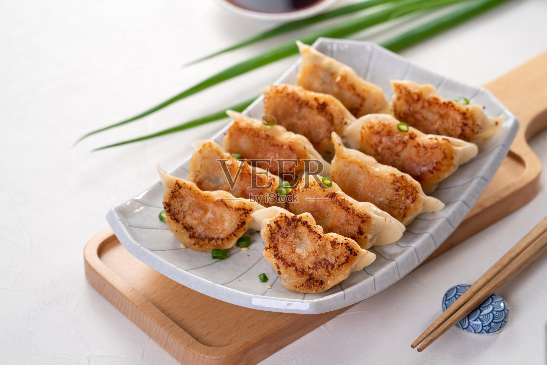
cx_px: 274
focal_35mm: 130
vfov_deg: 10.6
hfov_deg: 15.8
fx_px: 1975
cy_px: 182
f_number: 9
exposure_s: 1/125
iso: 100
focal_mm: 130
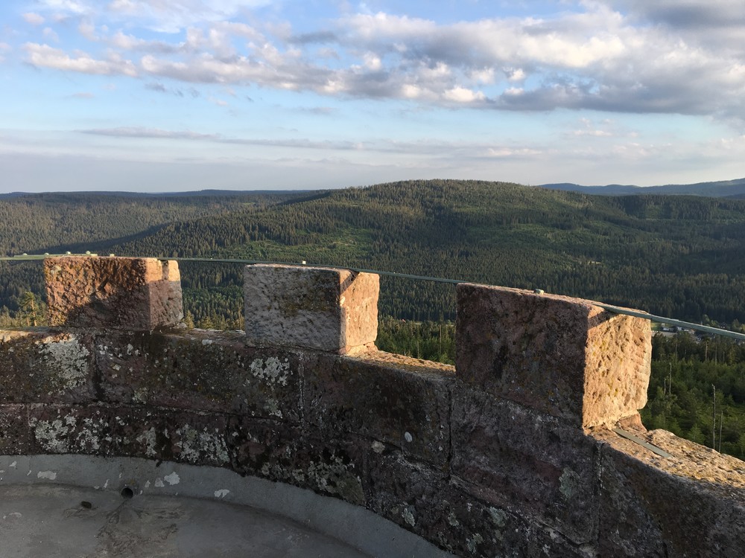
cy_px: 279
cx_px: 372
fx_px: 624
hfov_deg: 61.7
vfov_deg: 48.2
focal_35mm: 29
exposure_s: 1/413
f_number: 2.2
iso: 25
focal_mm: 4.15
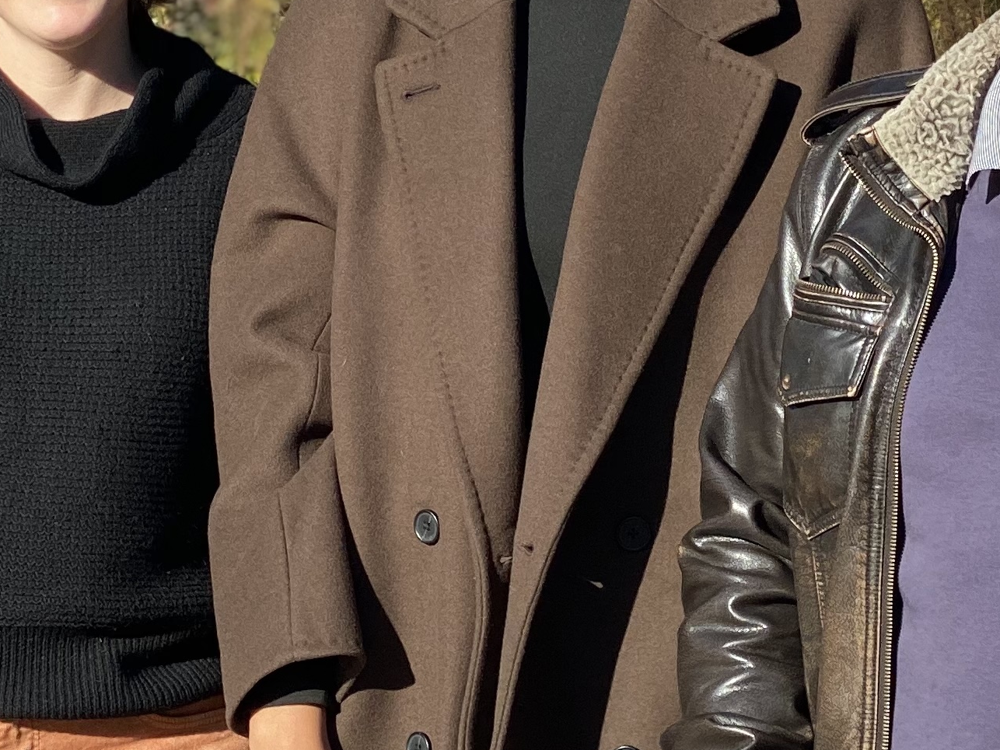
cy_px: 208
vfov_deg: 9.1
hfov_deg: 12.1
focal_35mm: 163
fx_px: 4710
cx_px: 450
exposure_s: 1/999
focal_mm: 6
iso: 20
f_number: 2
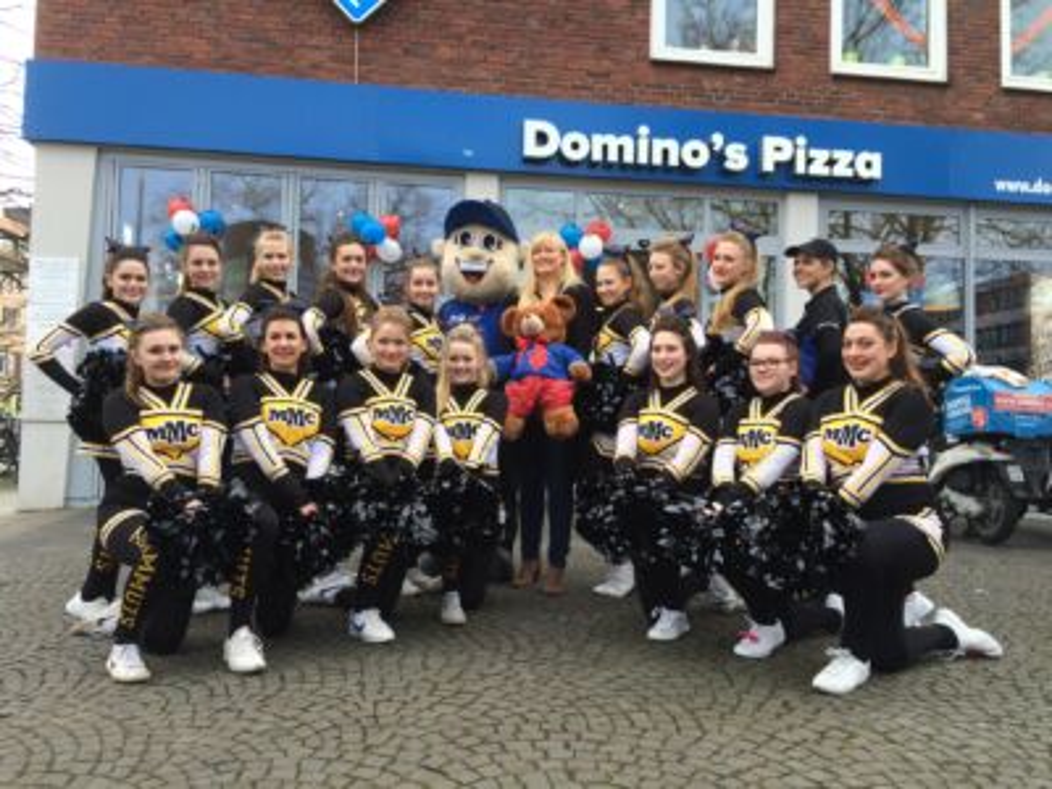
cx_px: 526
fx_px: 881
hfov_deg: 61.7
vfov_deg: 48.2
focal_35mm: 29
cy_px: 394
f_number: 2.2
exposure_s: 1/265
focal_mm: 4.15
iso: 32
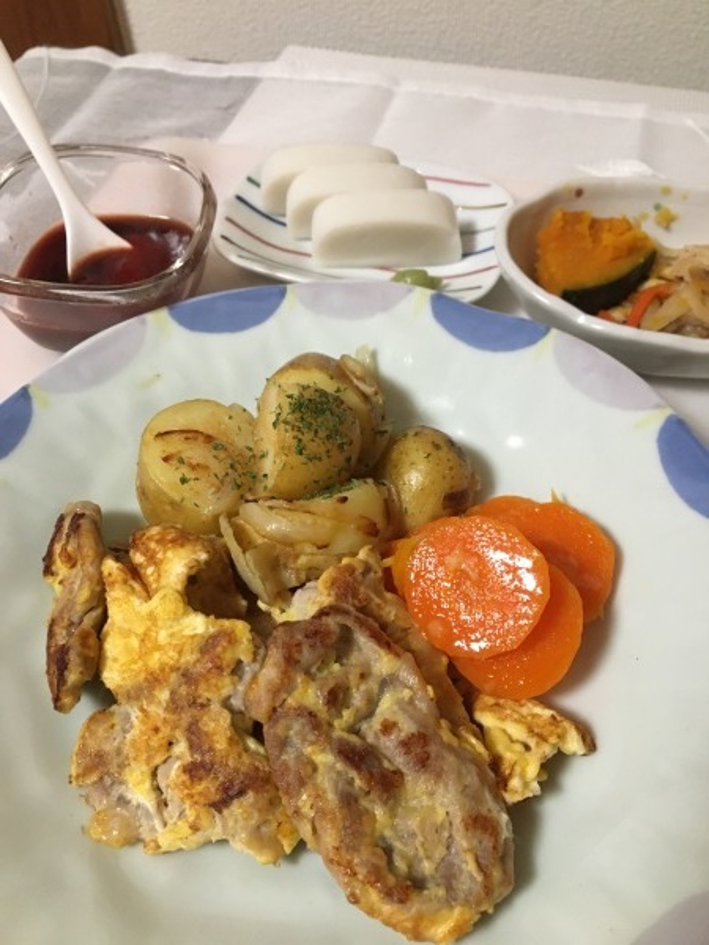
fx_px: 792
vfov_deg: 61.7
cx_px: 354
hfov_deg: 48.2
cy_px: 472
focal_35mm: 29
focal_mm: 4.15
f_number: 2.2
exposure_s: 1/33
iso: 250
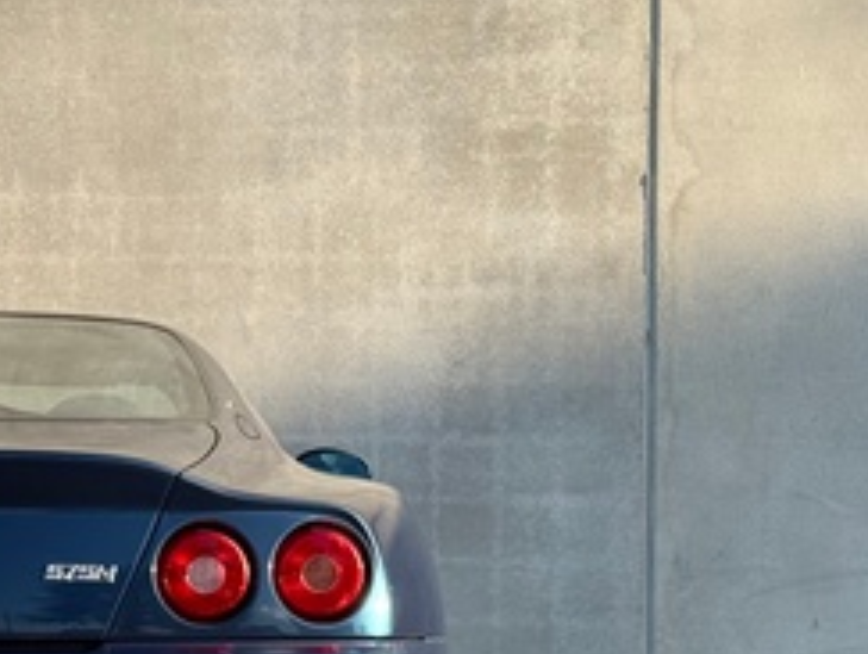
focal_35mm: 142
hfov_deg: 13.6
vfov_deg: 10.4
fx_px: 3566
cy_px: 611
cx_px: -125
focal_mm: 6.76
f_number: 1.78
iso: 100
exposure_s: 1/490
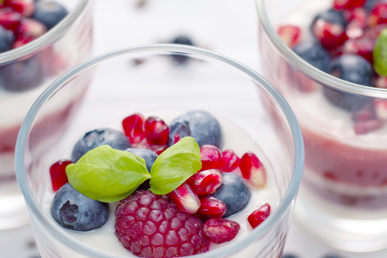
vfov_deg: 12.8
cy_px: 119
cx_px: 223
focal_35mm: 107
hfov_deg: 19.1
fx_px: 1149
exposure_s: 1/100
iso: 100
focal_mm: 50
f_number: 4
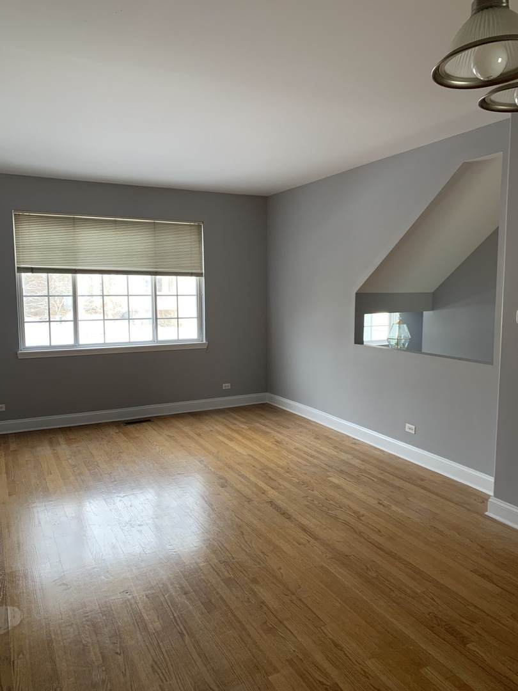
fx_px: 519
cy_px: 346
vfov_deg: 67.3
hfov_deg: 53.1
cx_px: 259
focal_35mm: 26
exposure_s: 1/101
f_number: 1.8
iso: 100
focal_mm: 4.25
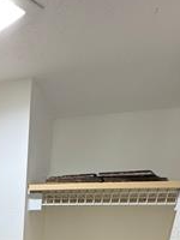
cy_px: 346
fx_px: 291
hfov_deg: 31.2
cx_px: -10
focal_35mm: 42
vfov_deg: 30.0
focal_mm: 2.22
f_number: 2.2
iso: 200
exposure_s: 1/120
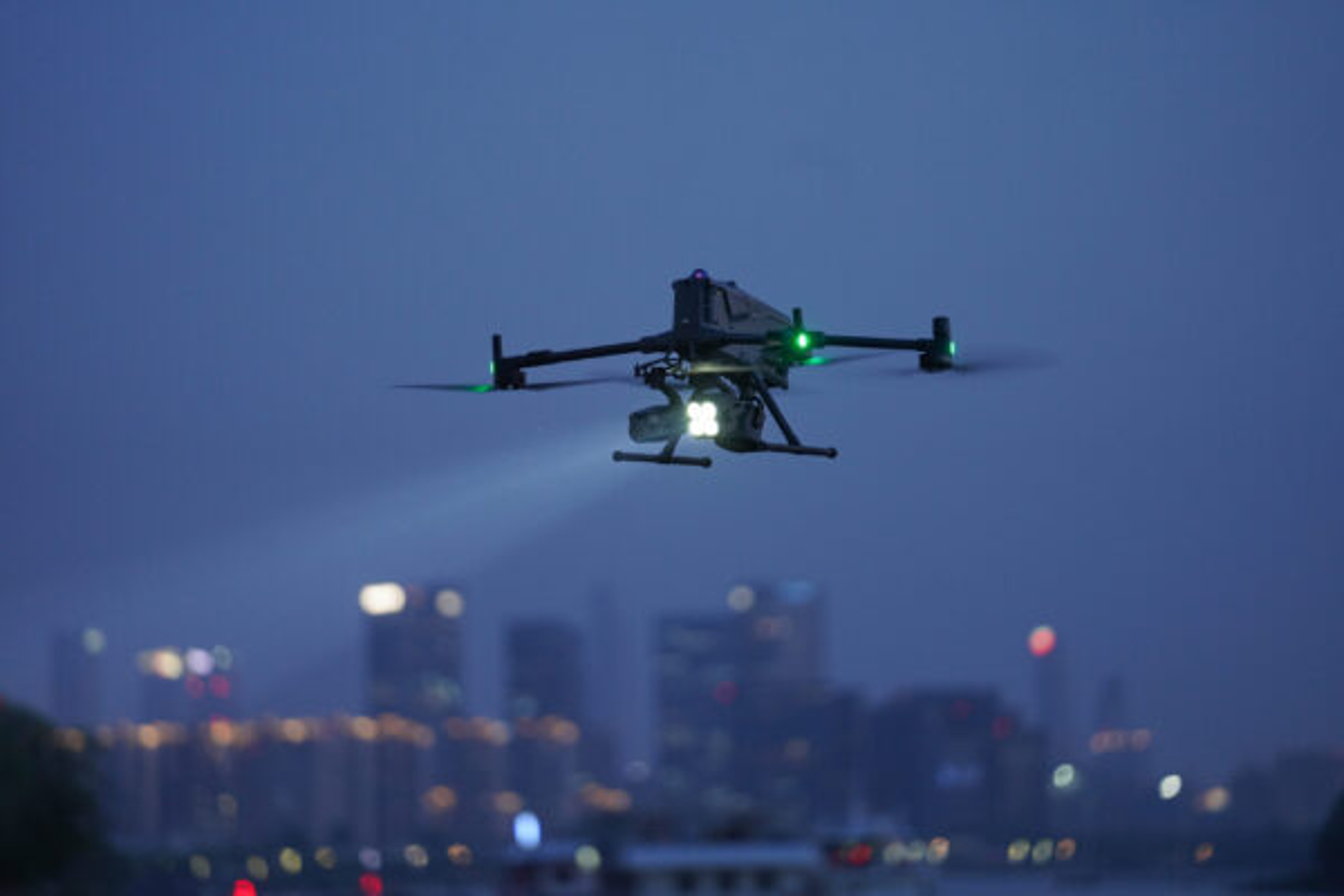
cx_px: 672
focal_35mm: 198
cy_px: 448
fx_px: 7391
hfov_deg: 10.4
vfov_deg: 6.9
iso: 1250
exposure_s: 1/50
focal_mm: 198
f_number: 2.8
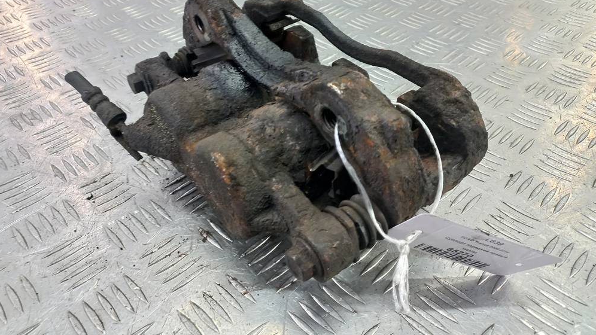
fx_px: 442
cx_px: 294
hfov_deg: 67.9
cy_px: 128
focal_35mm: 28
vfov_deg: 41.2
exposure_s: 1/50
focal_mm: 4.6
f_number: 1.8
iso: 125
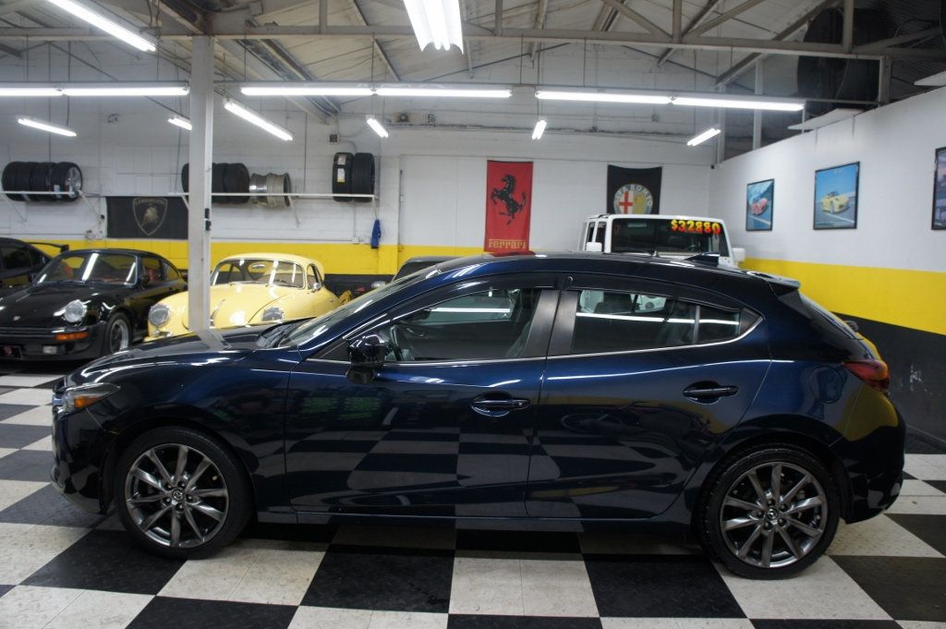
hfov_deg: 67.4
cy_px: 314
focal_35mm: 27
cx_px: 473
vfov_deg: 47.9
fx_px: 709
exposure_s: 1/30
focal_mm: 18
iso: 250
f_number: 3.5
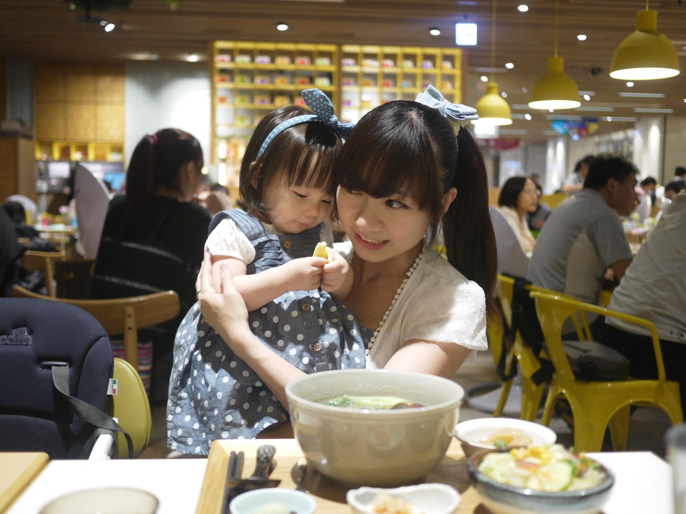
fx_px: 793
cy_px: 257
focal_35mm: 40
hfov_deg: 46.8
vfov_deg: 36.0
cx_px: 343
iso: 200
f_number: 1.7
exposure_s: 1/60
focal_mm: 20
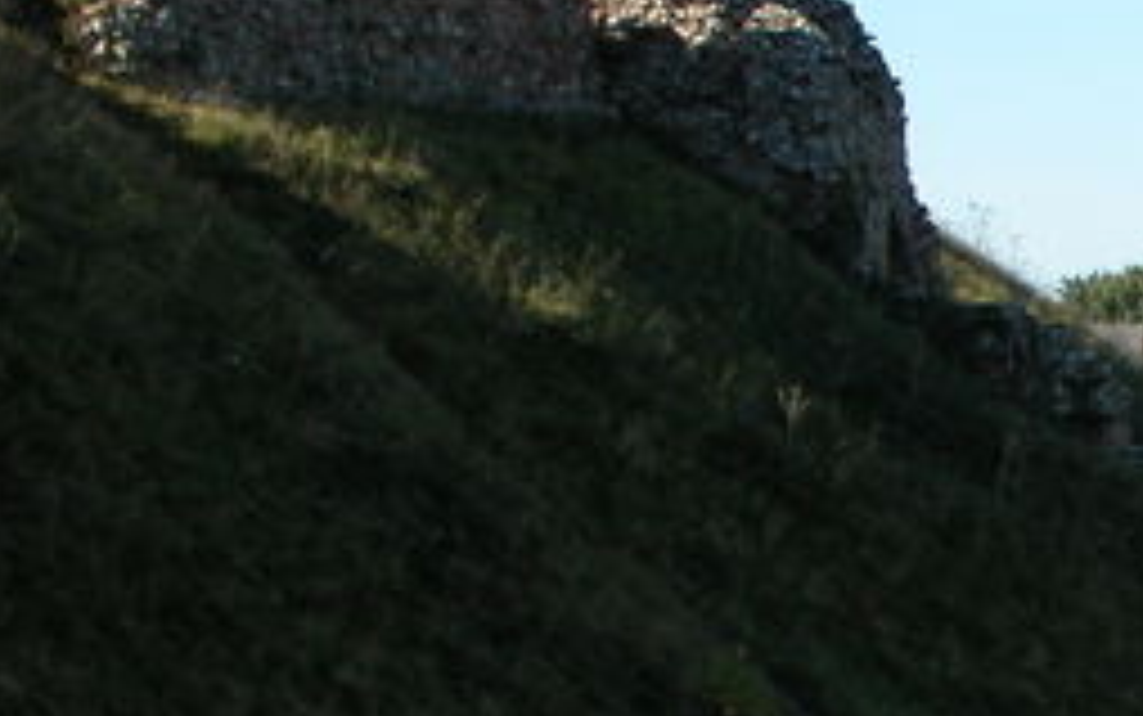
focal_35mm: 130
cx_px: 1746
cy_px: 572
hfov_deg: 14.8
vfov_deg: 10.1
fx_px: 4051
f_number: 6.4
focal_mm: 10
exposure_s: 1/202
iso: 100
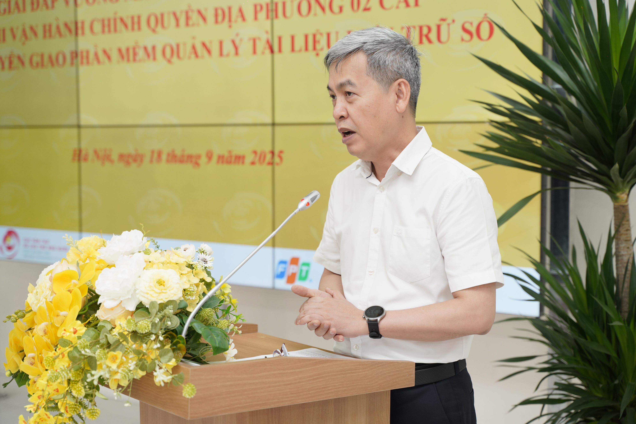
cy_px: 212
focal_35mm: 60
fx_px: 1060
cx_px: 318
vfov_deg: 22.6
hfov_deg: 33.4
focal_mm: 60
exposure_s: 1/160
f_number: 3.5
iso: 800
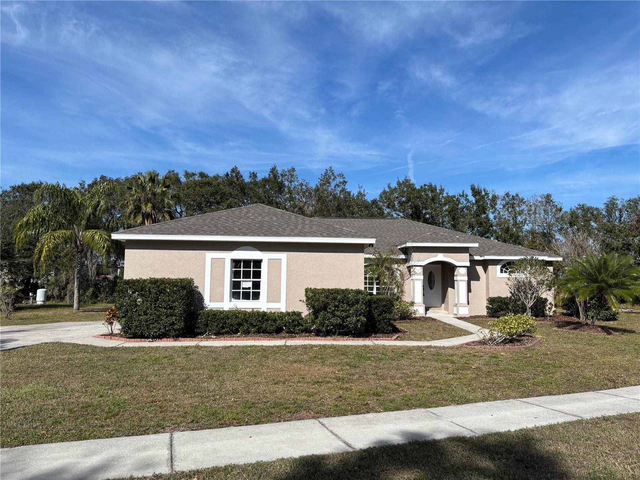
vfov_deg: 53.1
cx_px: 320
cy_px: 240
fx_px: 481
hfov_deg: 67.3
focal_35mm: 26
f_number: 1.6
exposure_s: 1/4854
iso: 50
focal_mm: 5.96
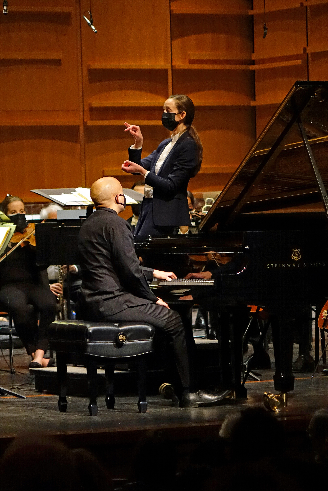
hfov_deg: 8.1
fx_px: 2309
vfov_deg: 12.2
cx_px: 164
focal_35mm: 169
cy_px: 246
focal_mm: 61.98
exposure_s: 1/200
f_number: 2.8
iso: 1600
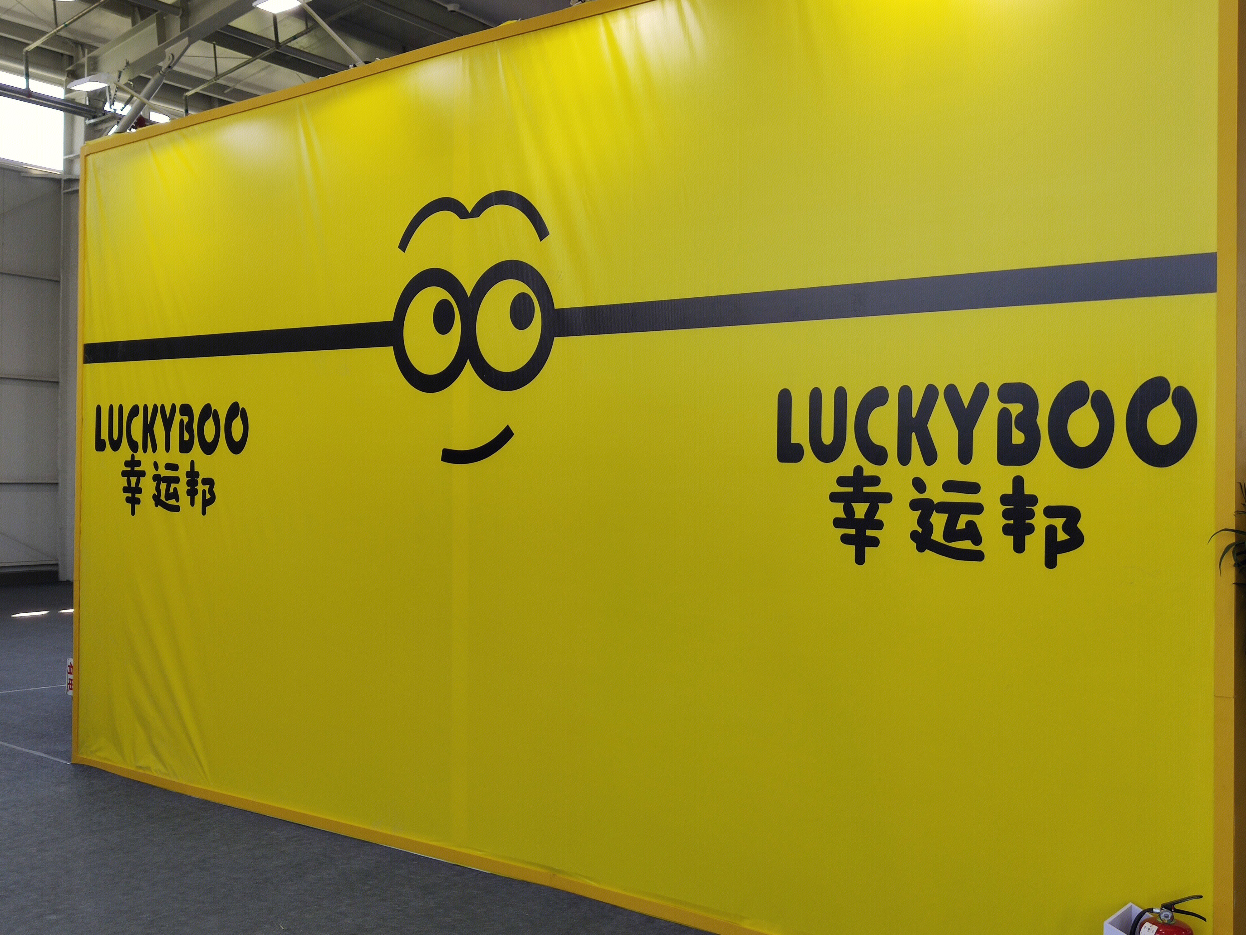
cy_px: 468
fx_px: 1224
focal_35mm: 34
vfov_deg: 41.8
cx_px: 623
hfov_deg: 54.0
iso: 112
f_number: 1.75
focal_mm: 4.75
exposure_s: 1/147
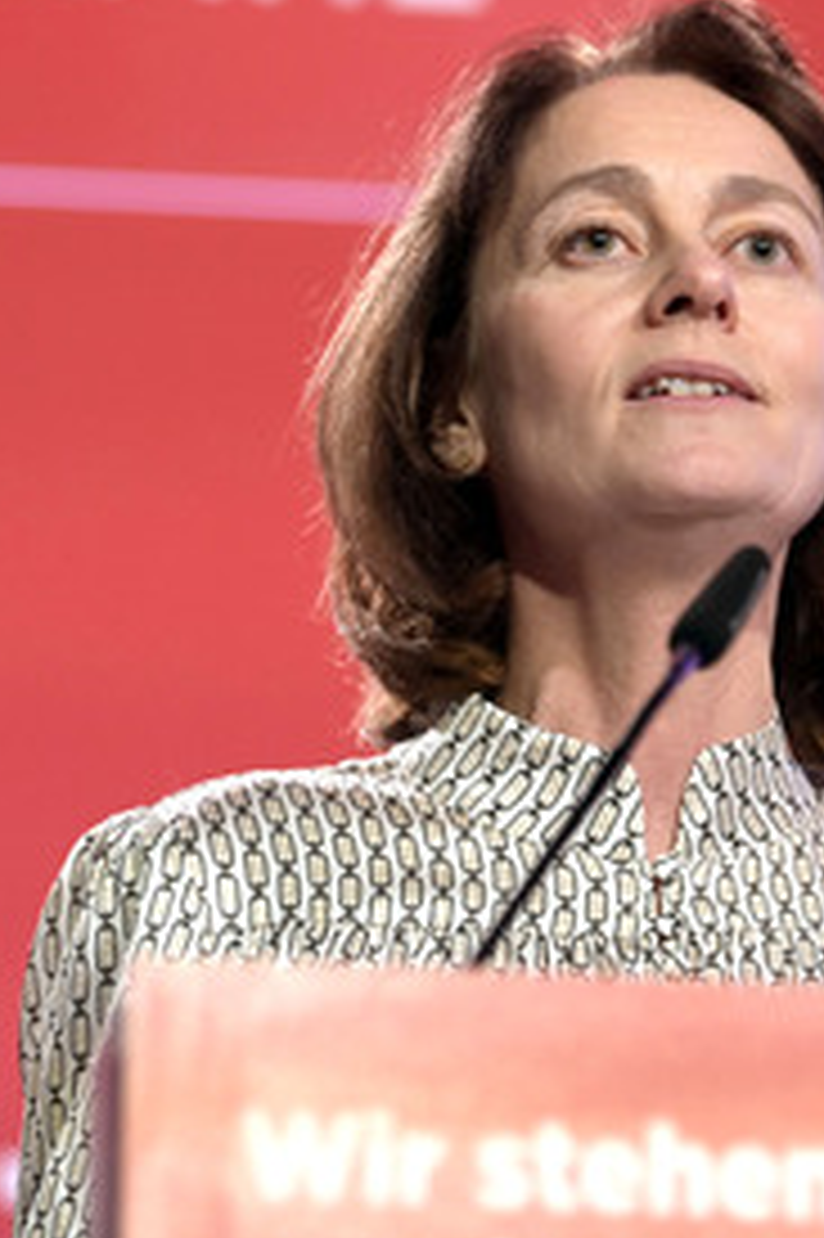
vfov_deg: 8.4
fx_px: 8456
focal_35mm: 246
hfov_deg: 5.6
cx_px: 907
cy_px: 581
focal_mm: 150
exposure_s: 1/320
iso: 3200
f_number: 3.5
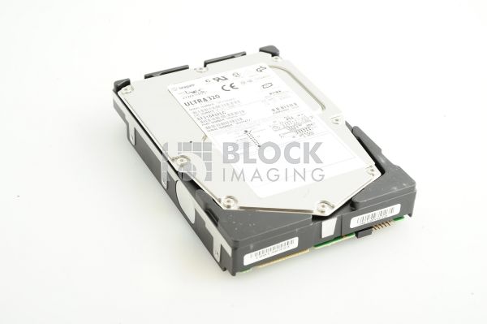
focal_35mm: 85
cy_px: 162
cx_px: 244
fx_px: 1149
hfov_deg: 23.9
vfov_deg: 16.0
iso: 1600
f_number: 14
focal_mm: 85
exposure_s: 1/125
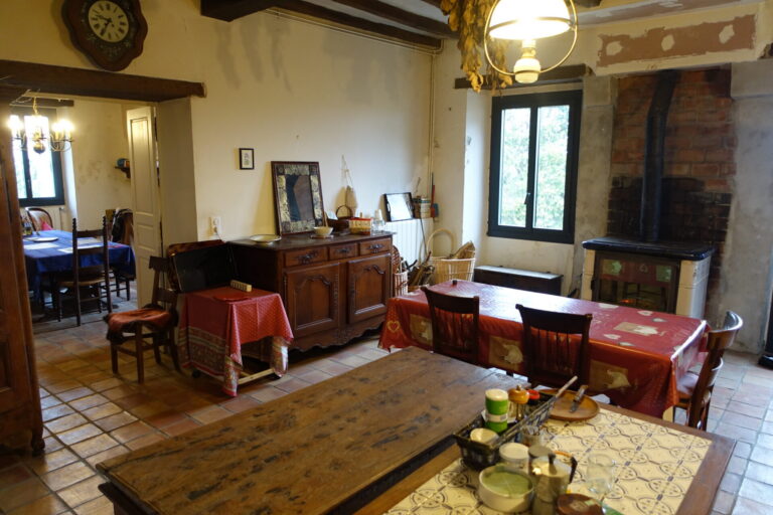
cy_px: 258
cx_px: 386
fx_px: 537
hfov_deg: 71.5
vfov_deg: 51.3
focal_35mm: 25
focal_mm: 9.2
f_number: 2
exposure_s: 1/30
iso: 500
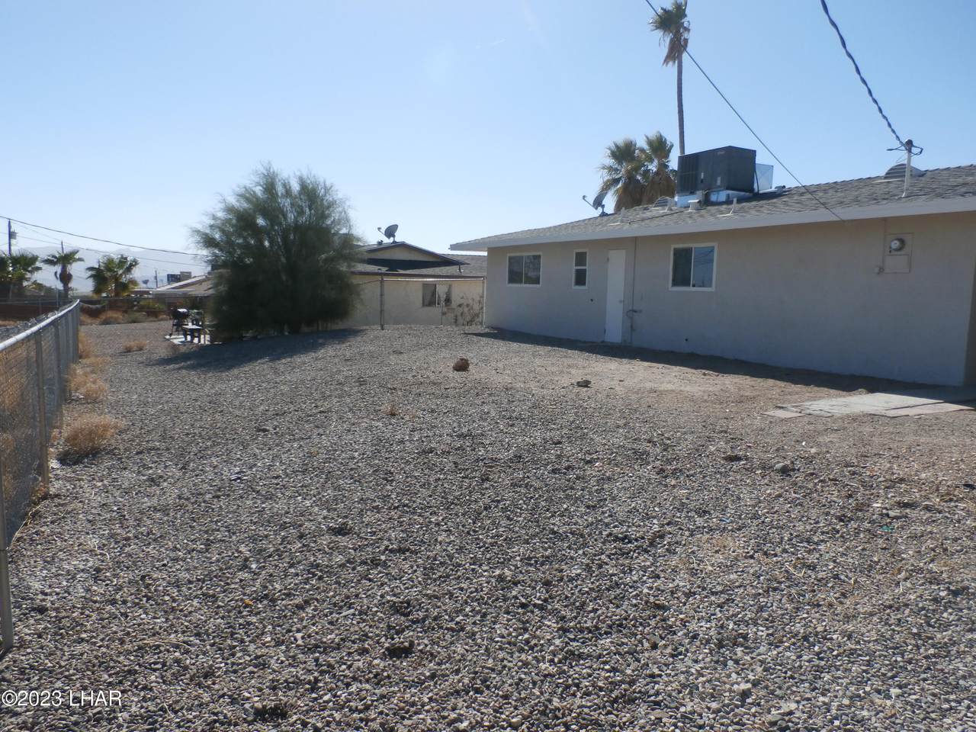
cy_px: 366
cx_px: 488
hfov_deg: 69.4
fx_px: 705
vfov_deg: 54.9
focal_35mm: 25
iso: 100
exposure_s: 1/1600
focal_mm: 4.5
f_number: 3
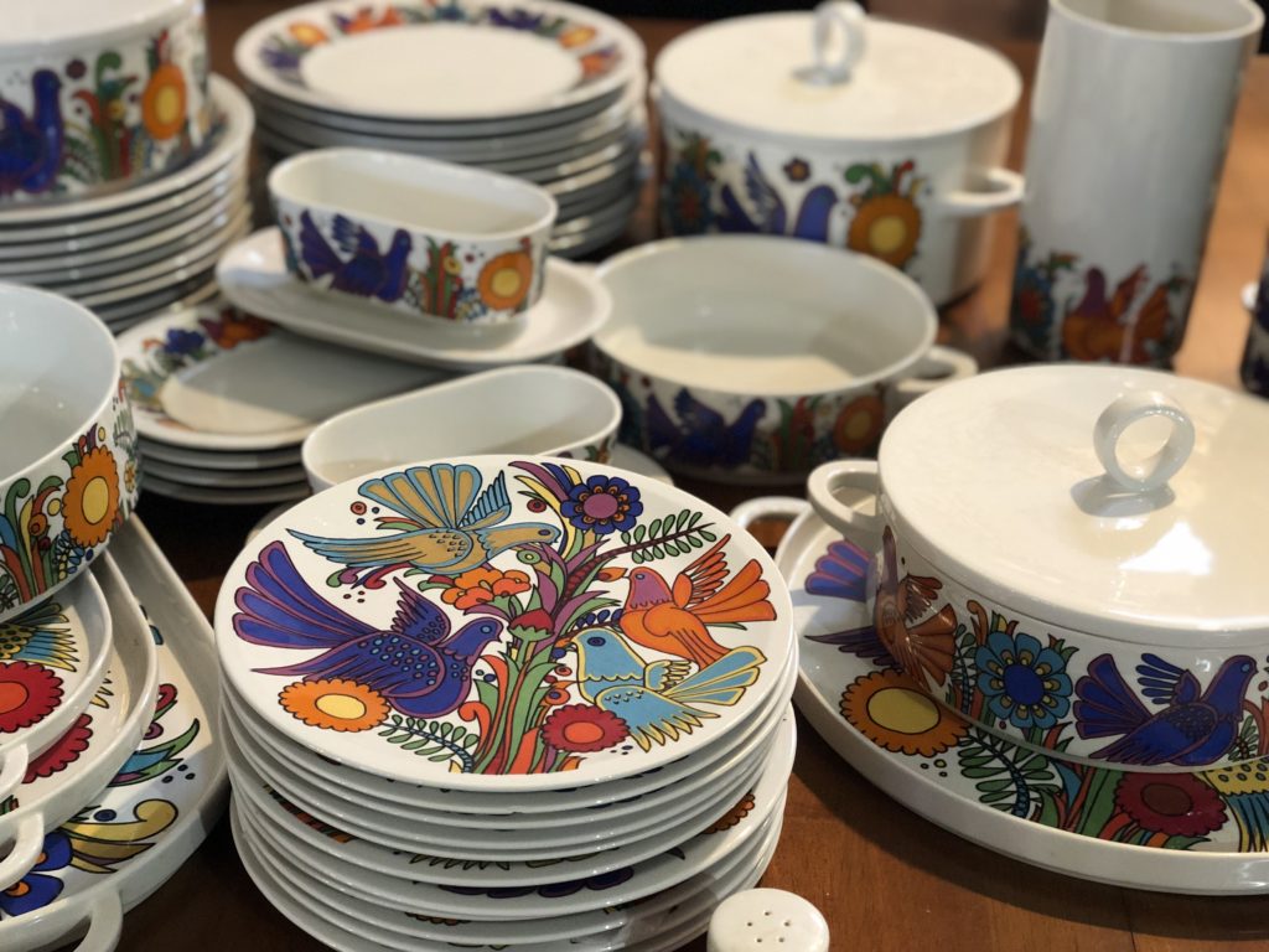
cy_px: 476
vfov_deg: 28.0
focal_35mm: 52
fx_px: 1906
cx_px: 634
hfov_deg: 36.8
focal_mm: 6
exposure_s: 1/20
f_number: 2.4
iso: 160
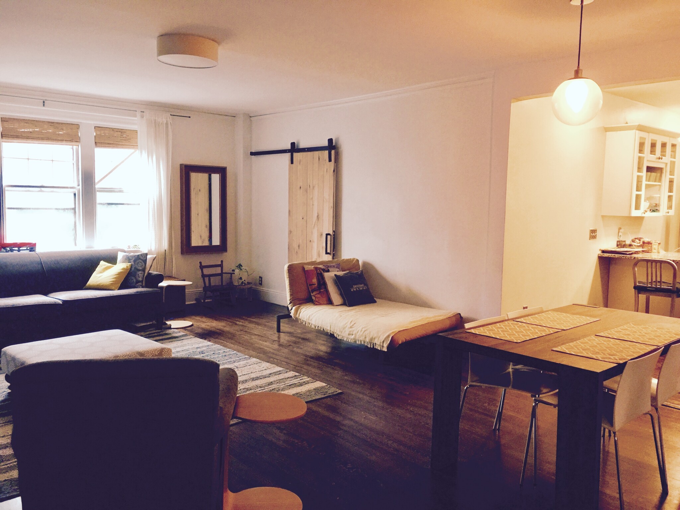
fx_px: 570
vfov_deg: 48.2
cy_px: 255
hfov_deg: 61.7
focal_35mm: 29
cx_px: 340
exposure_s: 1/10
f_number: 2.2
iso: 125
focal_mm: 4.15
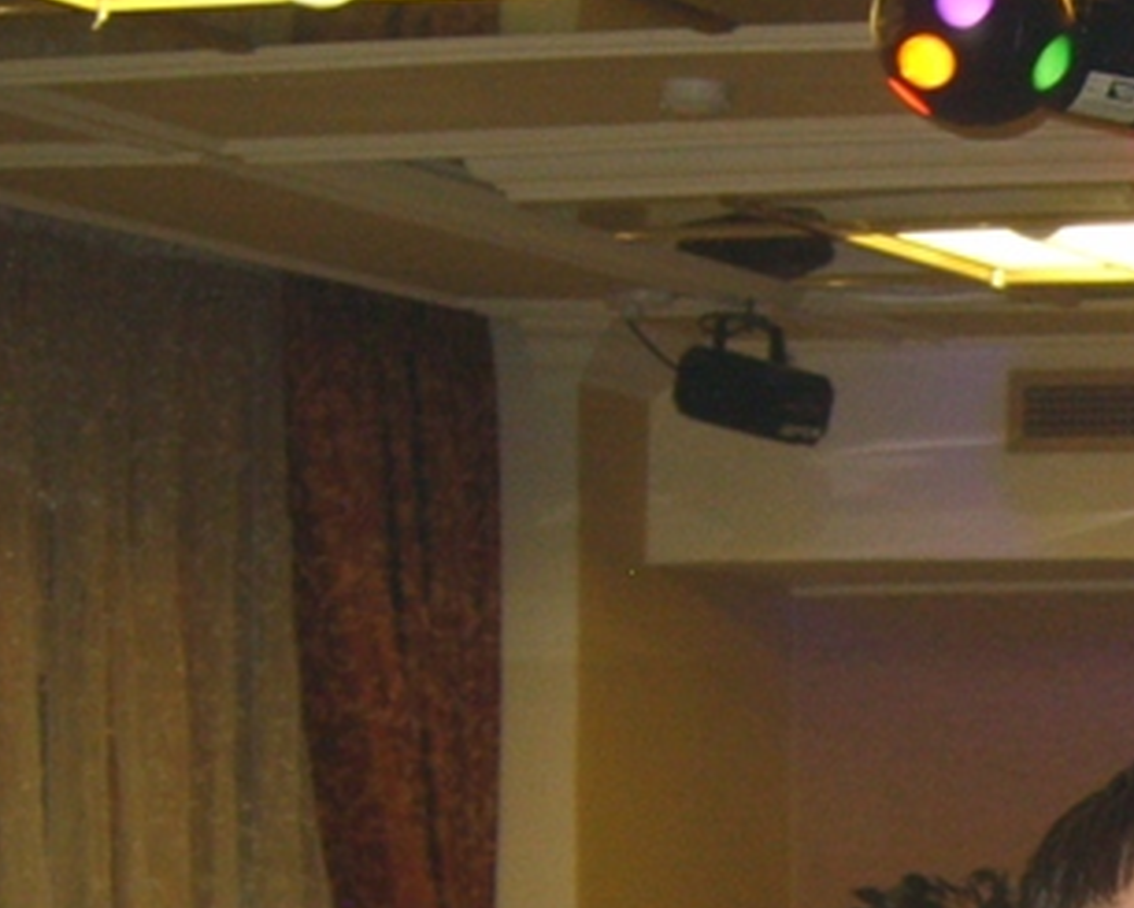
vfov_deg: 8.8
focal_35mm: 173
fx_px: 5808
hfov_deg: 10.6
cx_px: 1860
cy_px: 1242
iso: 150
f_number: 3.5
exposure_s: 1/45
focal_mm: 11
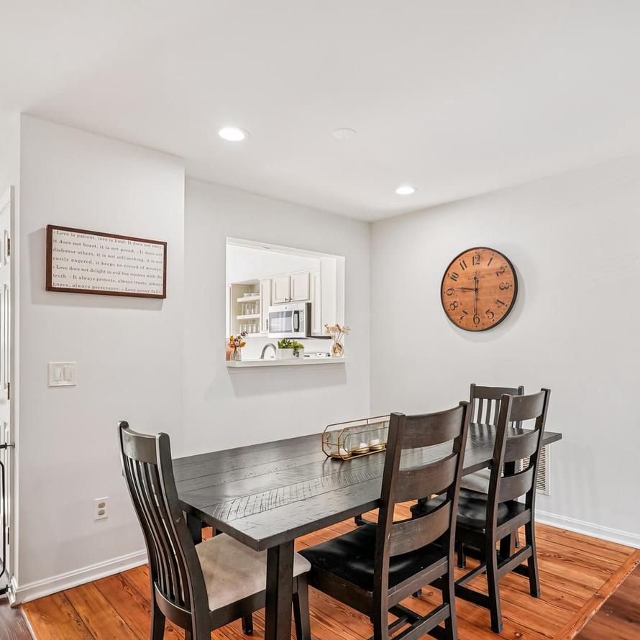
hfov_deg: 69.5
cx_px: 351
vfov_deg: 69.6
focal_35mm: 22
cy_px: 335
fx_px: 460
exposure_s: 1/1.67
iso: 100
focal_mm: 16
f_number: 8
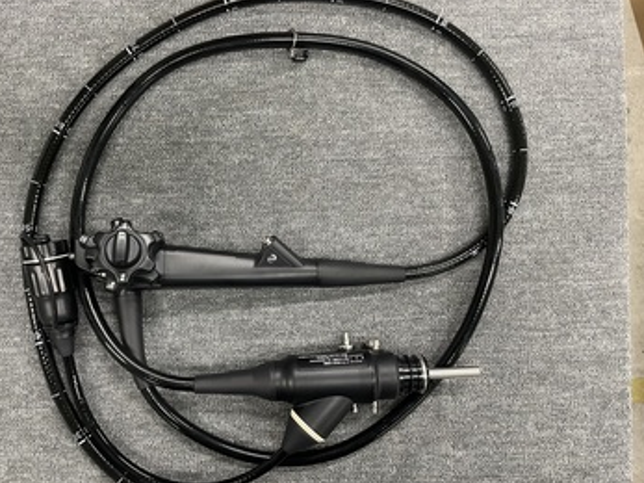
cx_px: 277
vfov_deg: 46.7
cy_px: 266
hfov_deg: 59.7
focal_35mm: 30
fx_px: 558
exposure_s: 1/60
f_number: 1.6
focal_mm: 4.2
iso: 200
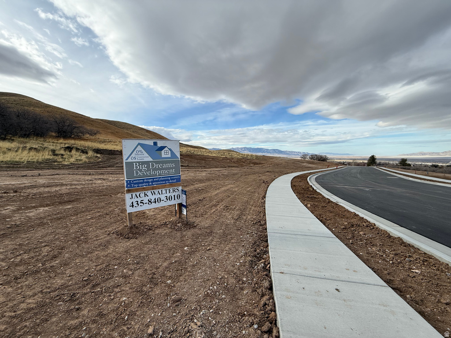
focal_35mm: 14
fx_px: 182
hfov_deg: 102.1
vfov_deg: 85.7
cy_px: 169
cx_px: 226
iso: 50
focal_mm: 2.22
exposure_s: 1/1961
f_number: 2.2
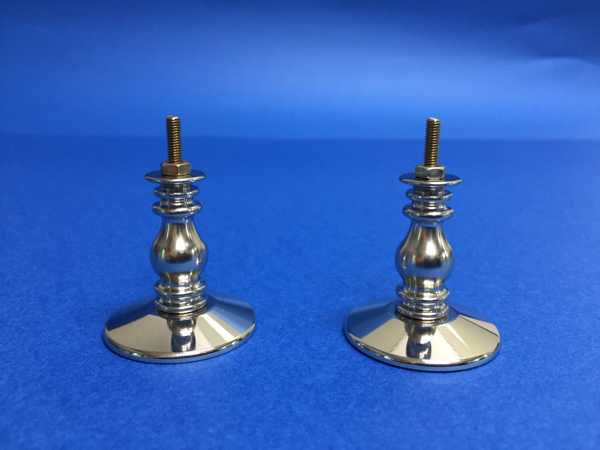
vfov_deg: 48.2
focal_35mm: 29
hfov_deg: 61.7
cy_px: 225
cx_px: 300
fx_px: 503
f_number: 2.2
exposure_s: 1/30
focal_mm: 4.15
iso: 80
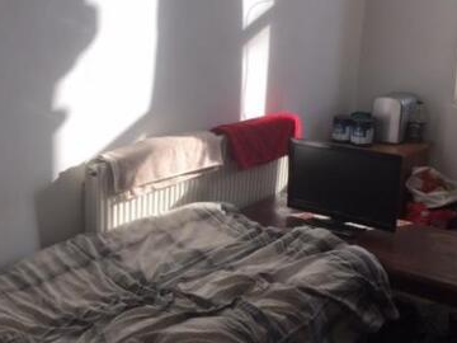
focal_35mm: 47
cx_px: 201
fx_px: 620
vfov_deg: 30.8
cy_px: 194
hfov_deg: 40.4
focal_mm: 4.15
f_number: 2.2
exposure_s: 1/860
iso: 32
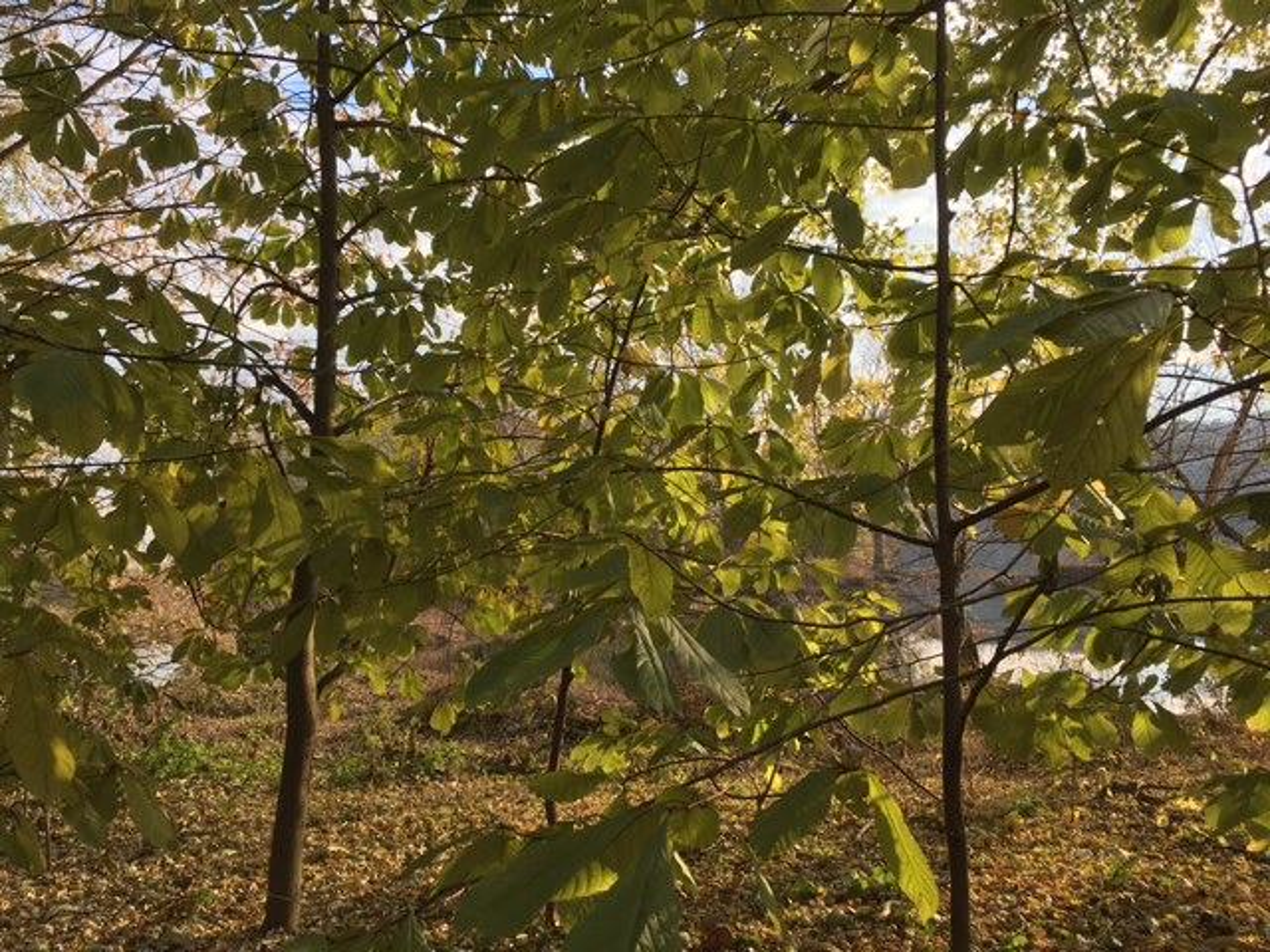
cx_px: 635
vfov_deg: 48.2
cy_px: 476
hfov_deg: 61.7
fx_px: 1064
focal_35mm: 29
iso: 25
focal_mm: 4.15
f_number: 2.2
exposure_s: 1/427
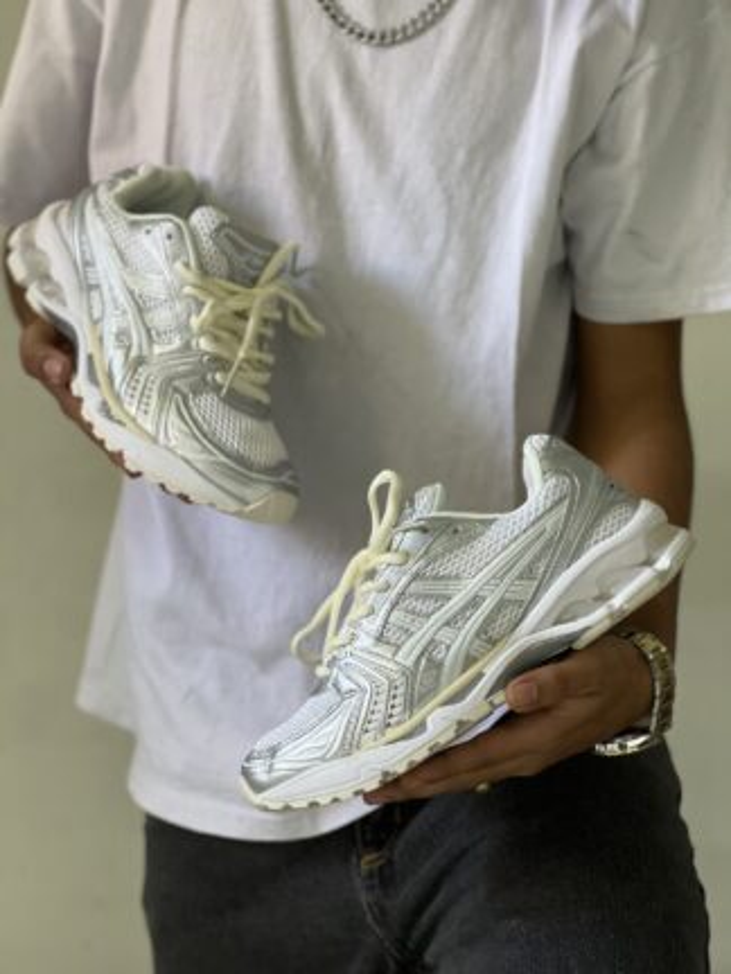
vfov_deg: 25.3
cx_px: 366
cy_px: 487
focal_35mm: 77
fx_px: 2168
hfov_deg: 19.1
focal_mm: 9
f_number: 2.8
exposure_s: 1/40
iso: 160
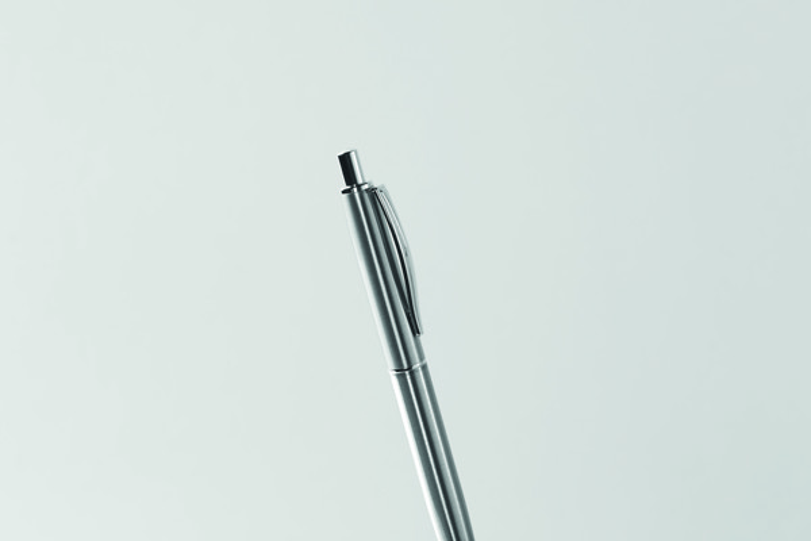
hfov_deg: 19.5
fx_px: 2365
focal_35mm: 105
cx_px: 406
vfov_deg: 13.0
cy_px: 270
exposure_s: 1/125
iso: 64
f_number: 18
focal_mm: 105
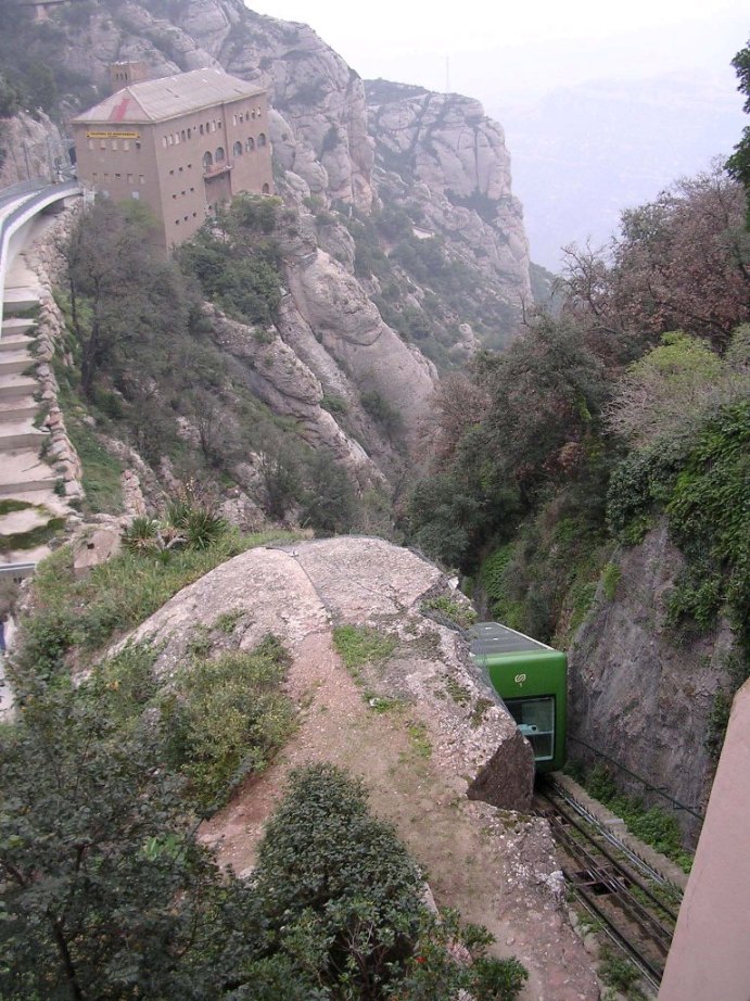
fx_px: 1098
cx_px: 375
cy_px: 500
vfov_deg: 49.0
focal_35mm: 38
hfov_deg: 37.7
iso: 100
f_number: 2.8
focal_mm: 5.8
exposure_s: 1/164
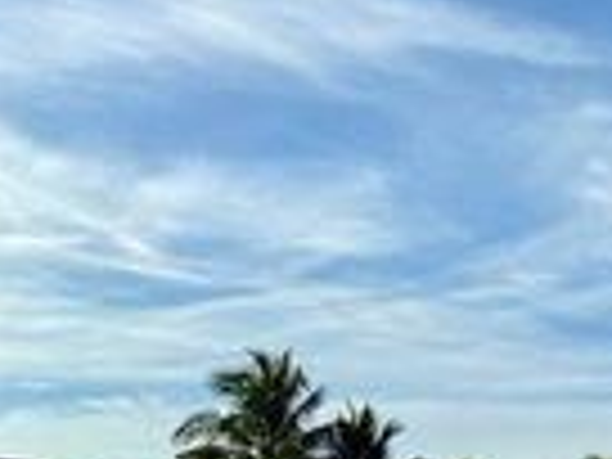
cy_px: 578
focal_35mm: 88
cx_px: 976
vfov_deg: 16.0
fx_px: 1556
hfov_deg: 18.9
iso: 80
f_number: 1.78
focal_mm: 6.76
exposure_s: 1/6410
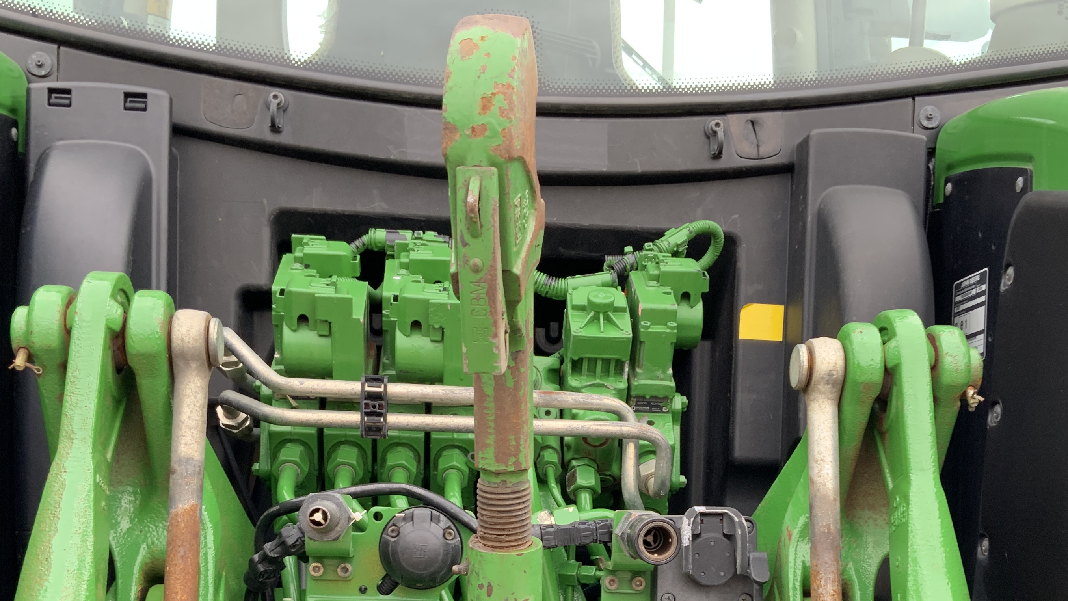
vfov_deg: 24.5
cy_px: 568
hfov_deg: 43.7
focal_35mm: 47
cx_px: 592
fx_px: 1331
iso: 32
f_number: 1.8
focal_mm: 3
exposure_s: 1/122
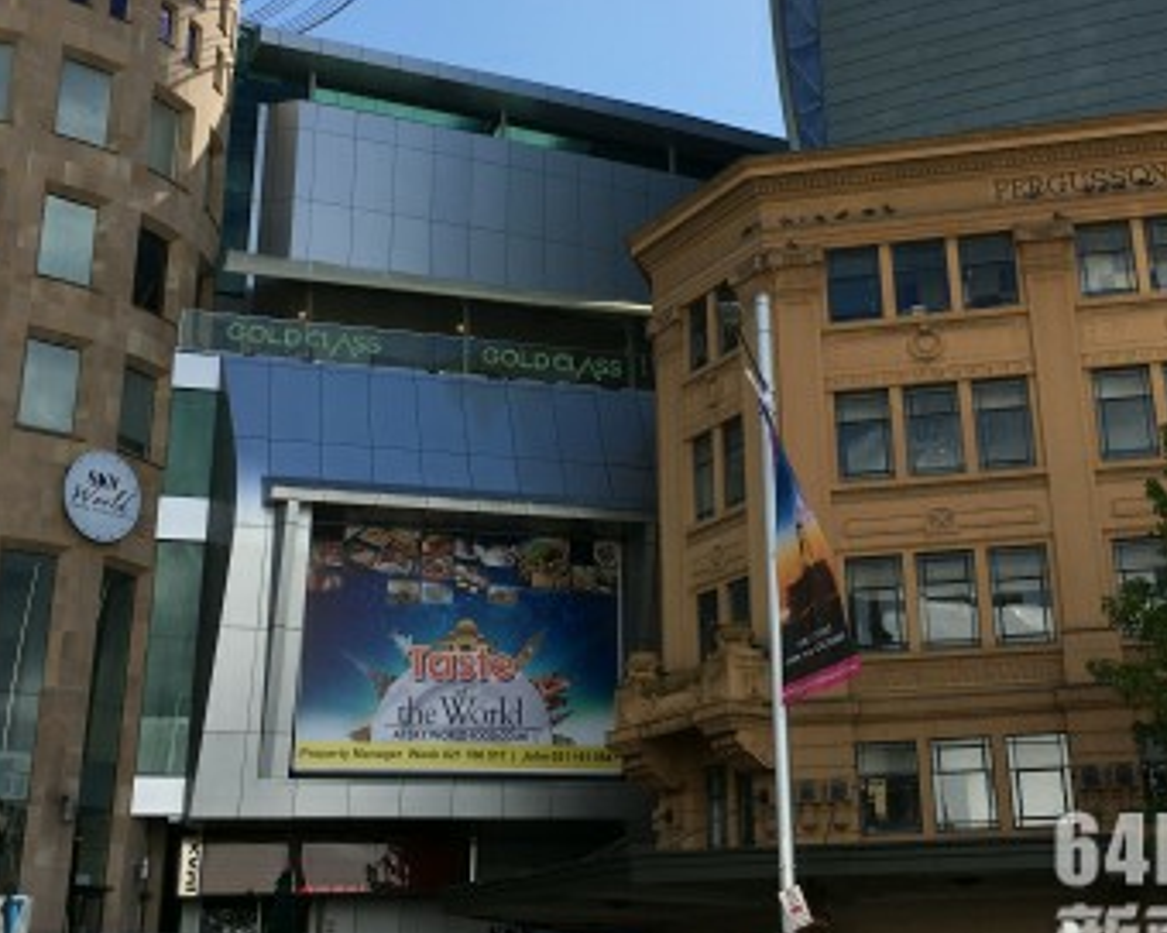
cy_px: 305
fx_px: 1727
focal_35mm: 50
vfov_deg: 30.0
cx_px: 683
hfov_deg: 37.2
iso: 25
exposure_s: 1/1261
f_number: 2.2
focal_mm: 4.15
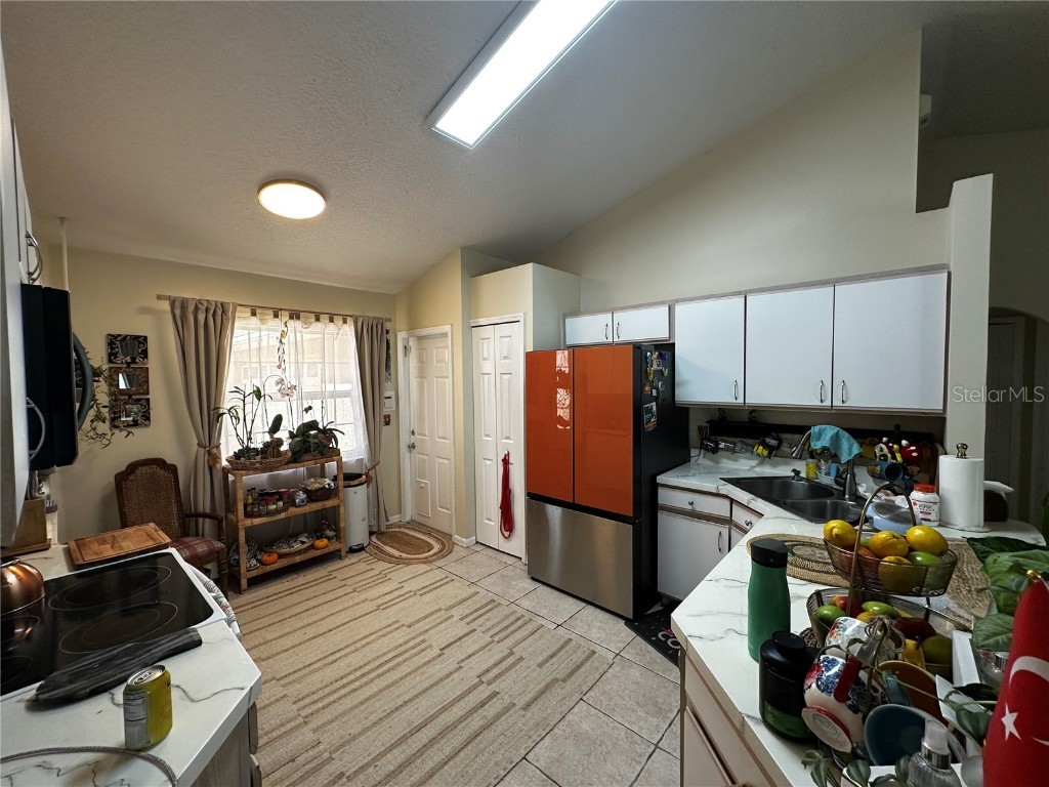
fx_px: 424
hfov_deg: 102.1
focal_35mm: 14
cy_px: 394
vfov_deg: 85.7
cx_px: 524
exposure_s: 1/120
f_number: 2.2
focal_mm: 2.22
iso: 160
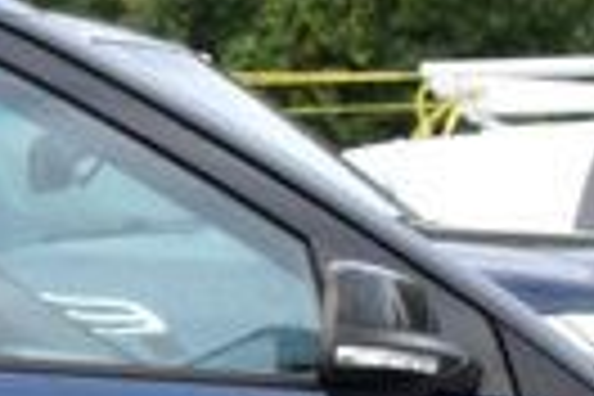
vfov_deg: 3.5
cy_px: 666
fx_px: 6517
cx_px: -742
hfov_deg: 5.1
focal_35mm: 395
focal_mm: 34
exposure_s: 1/800
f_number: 13
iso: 2500
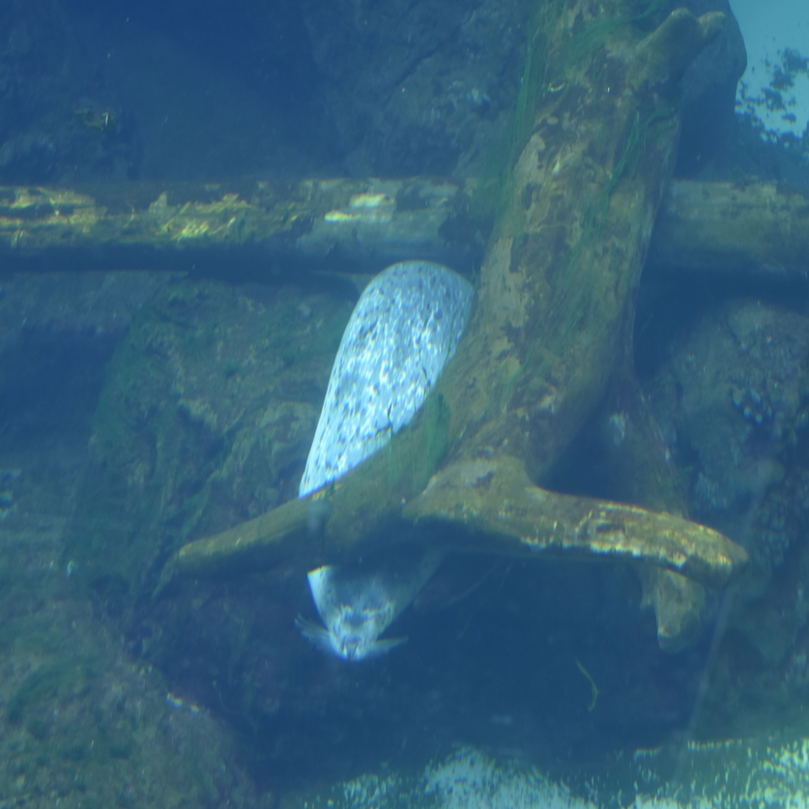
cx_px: 366
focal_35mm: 52
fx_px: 1375
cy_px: 404
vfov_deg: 32.8
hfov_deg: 32.8
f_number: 4
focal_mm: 40
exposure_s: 1/80
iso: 560
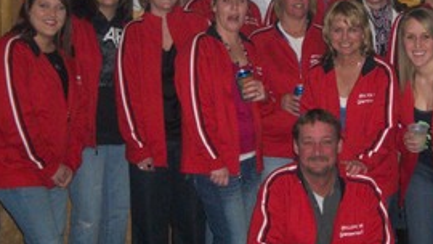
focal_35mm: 79
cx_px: 278
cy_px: 59
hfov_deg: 26.7
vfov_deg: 15.2
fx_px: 907
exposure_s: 1/160
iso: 400
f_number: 3.6
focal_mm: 8.8
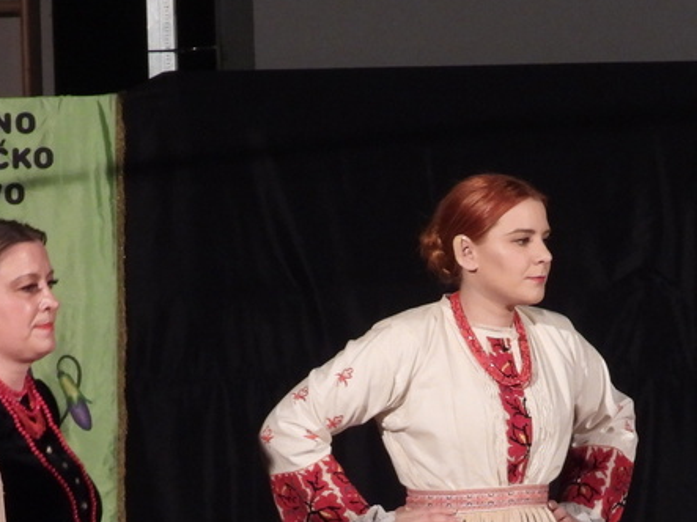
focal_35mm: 263
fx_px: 5294
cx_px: 332
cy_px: 571
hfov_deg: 7.5
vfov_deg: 5.6
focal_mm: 17.5
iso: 400
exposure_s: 1/25
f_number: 3.5
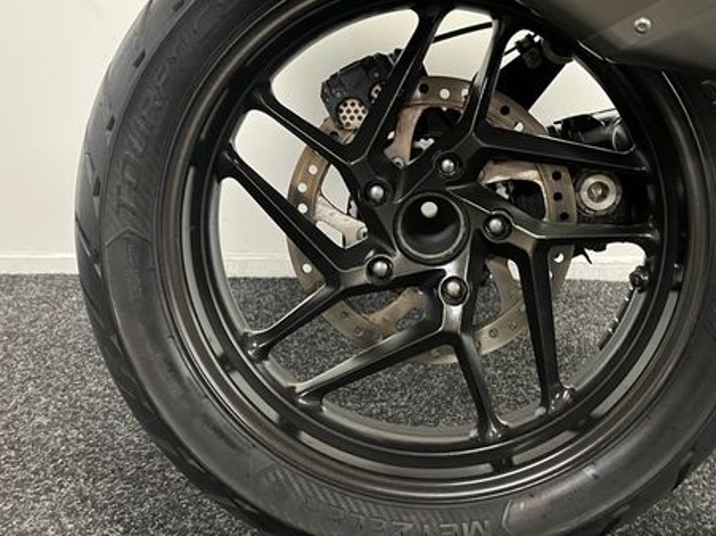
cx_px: 406
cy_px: 192
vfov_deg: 38.3
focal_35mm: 37
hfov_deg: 50.0
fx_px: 765
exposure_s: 1/33
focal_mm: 5.1
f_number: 1.6
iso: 500
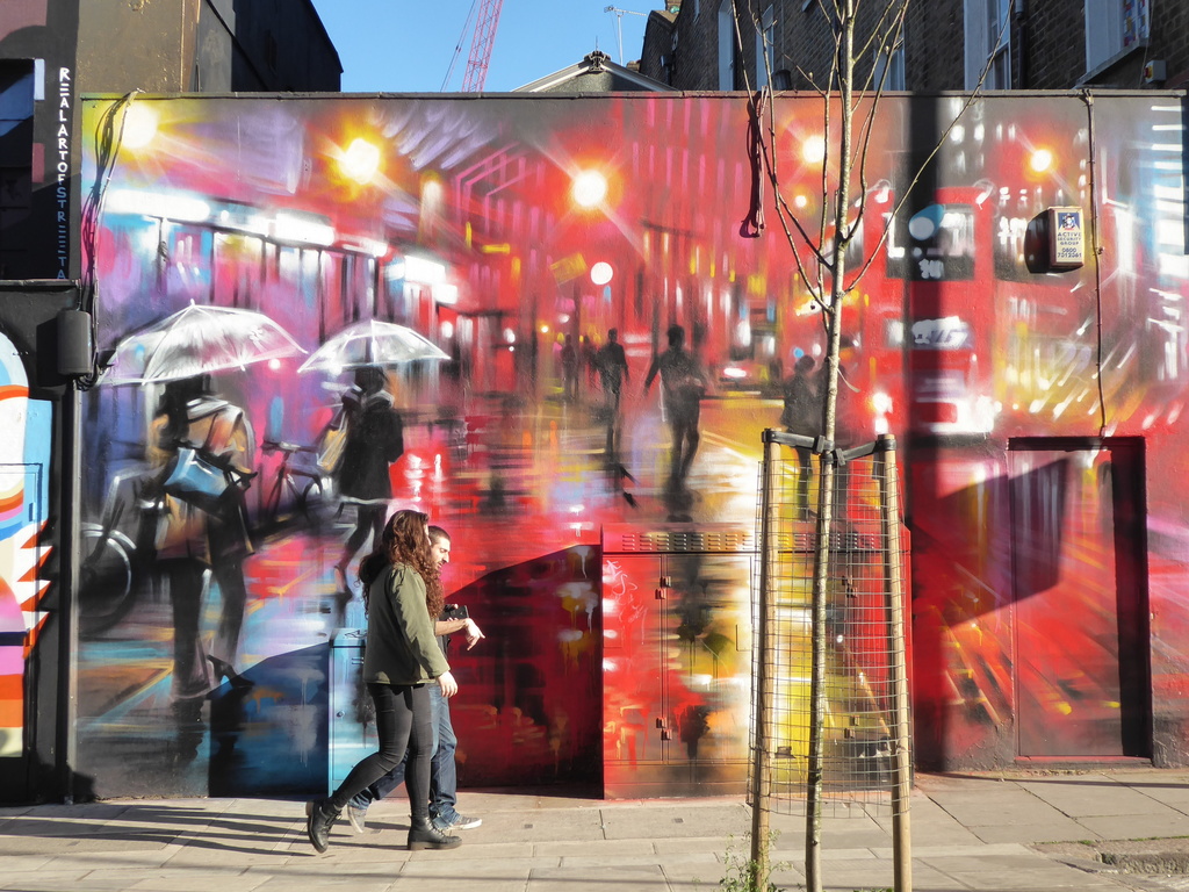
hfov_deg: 38.9
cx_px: 594
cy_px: 446
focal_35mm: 49
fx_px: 1683
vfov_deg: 29.7
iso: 125
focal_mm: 8.4
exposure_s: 1/320
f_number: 4
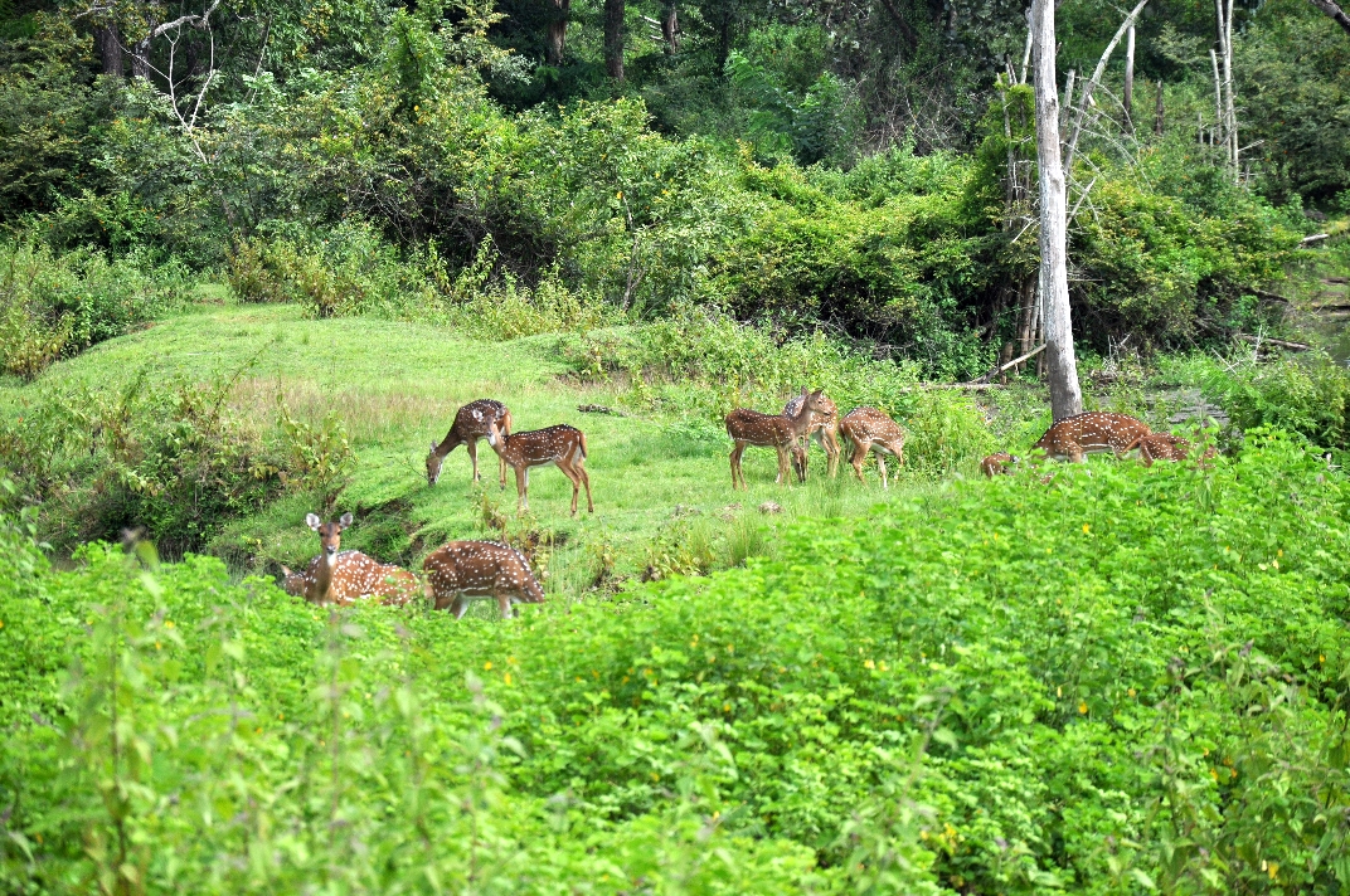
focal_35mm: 158
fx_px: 5899
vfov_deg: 8.7
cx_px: 675
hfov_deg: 13.1
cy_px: 448
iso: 400
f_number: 5.6
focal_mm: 105
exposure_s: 1/1000
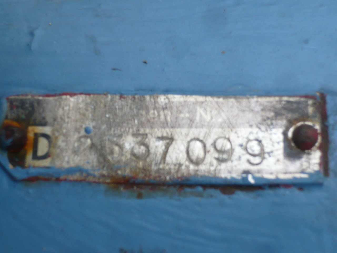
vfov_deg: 13.5
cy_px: 126
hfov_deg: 17.9
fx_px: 1071
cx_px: 168
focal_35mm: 110
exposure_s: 1/125
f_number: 4.7
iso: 100
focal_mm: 12
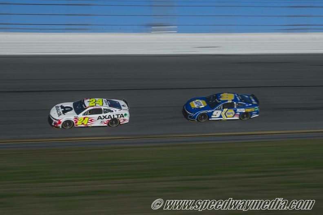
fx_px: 628
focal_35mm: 70
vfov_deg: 19.4
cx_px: 162
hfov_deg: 28.9
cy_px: 108
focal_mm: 70
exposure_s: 1/50
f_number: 18
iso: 80
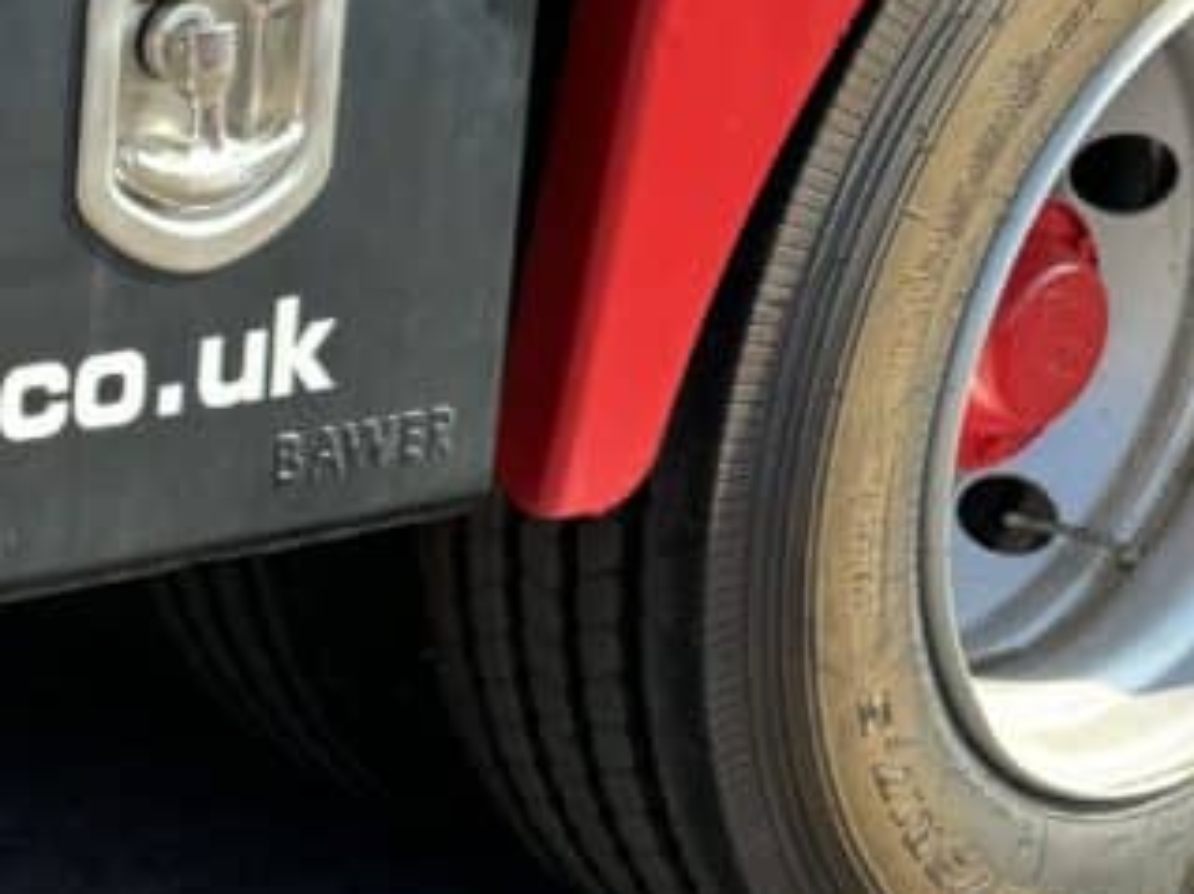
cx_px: -629
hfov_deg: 21.1
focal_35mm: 77
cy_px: 468
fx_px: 2655
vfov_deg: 19.1
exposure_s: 1/495
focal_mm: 6.76
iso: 80
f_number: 1.78
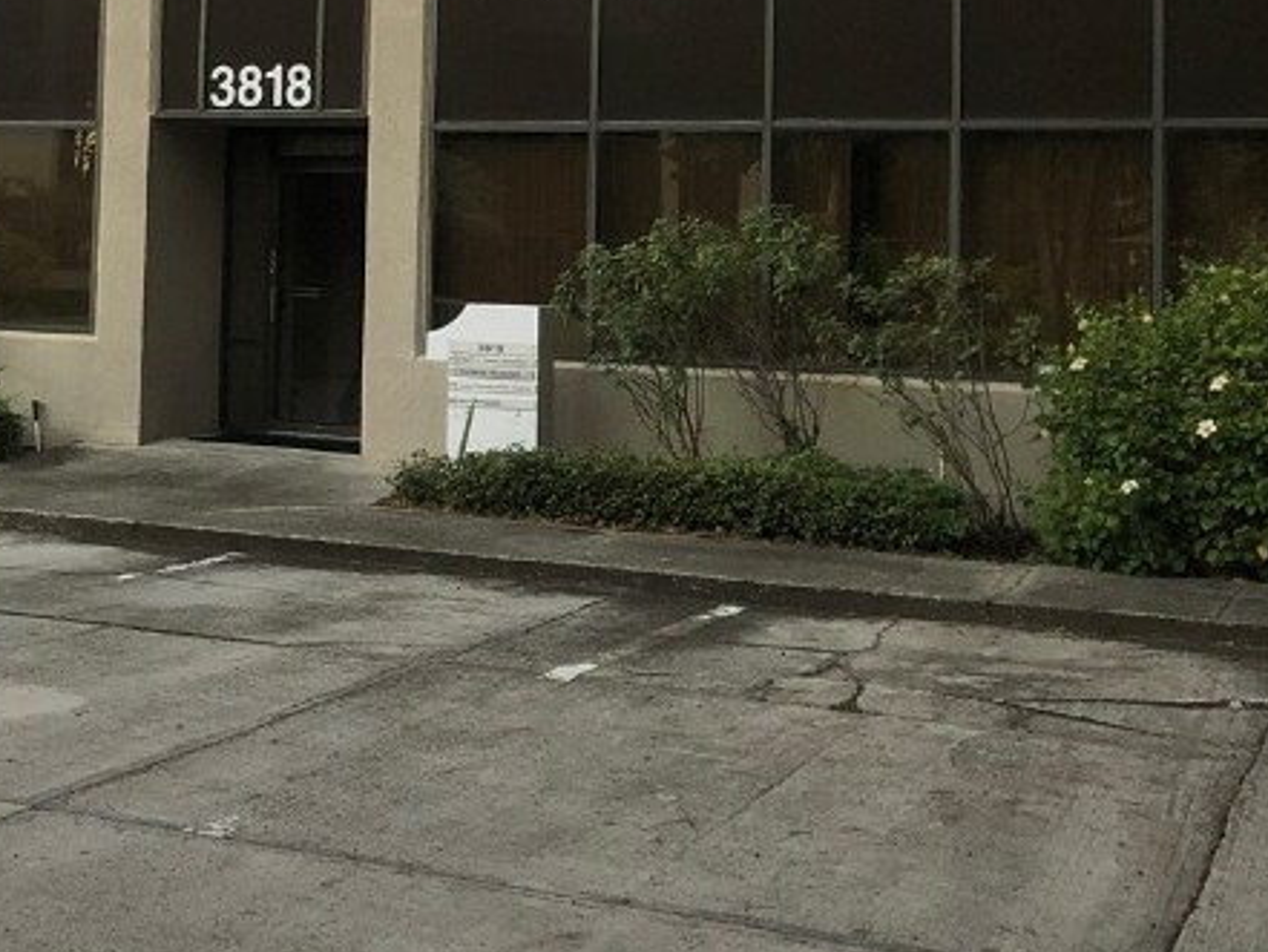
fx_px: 2382
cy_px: 138
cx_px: 98
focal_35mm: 65
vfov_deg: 22.2
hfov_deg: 28.5
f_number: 1.8
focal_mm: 3.99
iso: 25
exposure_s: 1/30
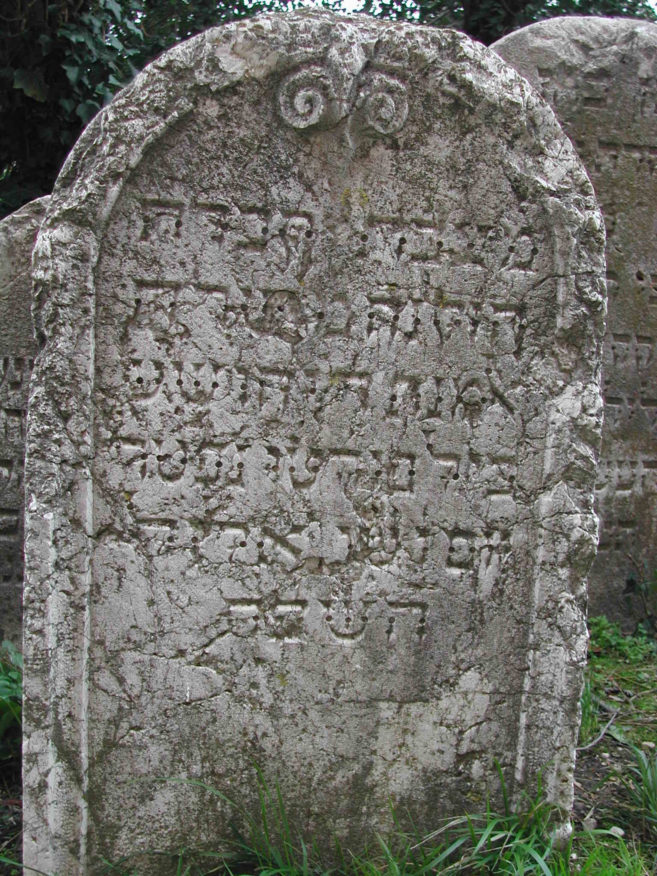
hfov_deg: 30.9
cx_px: 328
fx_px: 1189
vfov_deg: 40.4
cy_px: 438
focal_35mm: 47
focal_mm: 10.1
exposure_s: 1/41.2
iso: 100
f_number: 3.1
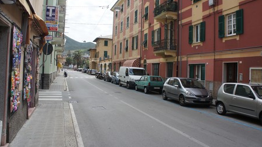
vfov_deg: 40.1
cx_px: 129
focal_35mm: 29
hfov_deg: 66.1
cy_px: 62
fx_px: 201
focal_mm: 18
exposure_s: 1/250
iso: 200
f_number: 7.1
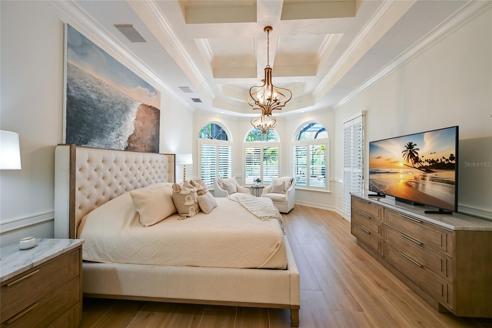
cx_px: 246
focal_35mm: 14
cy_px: 164
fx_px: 191
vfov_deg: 81.2
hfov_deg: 104.3
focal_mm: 14
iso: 800
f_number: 8
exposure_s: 1/80
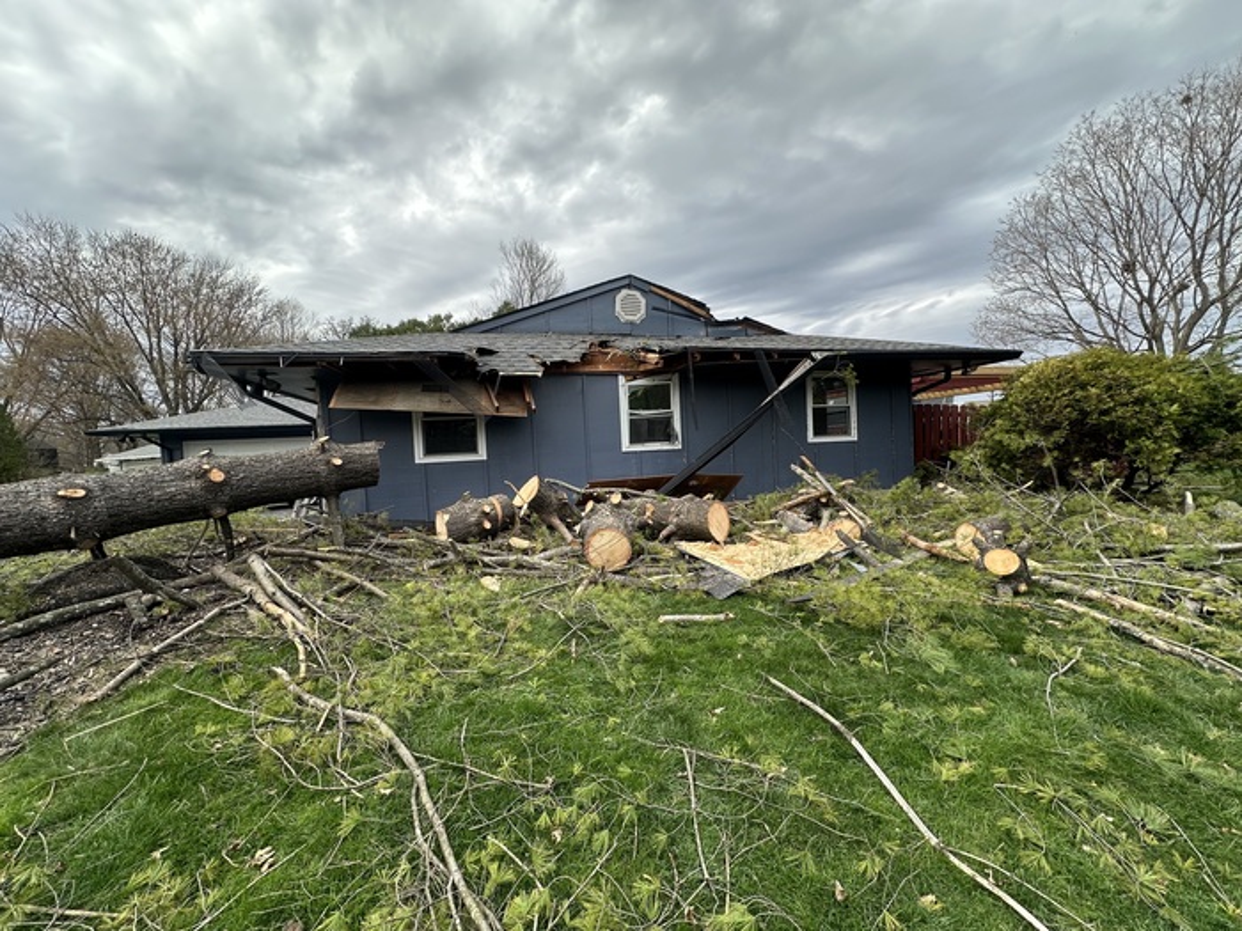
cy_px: 466
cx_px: 621
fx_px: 502
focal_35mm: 14
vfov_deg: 85.7
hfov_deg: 102.1
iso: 40
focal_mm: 2.22
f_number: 2.2
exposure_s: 1/479
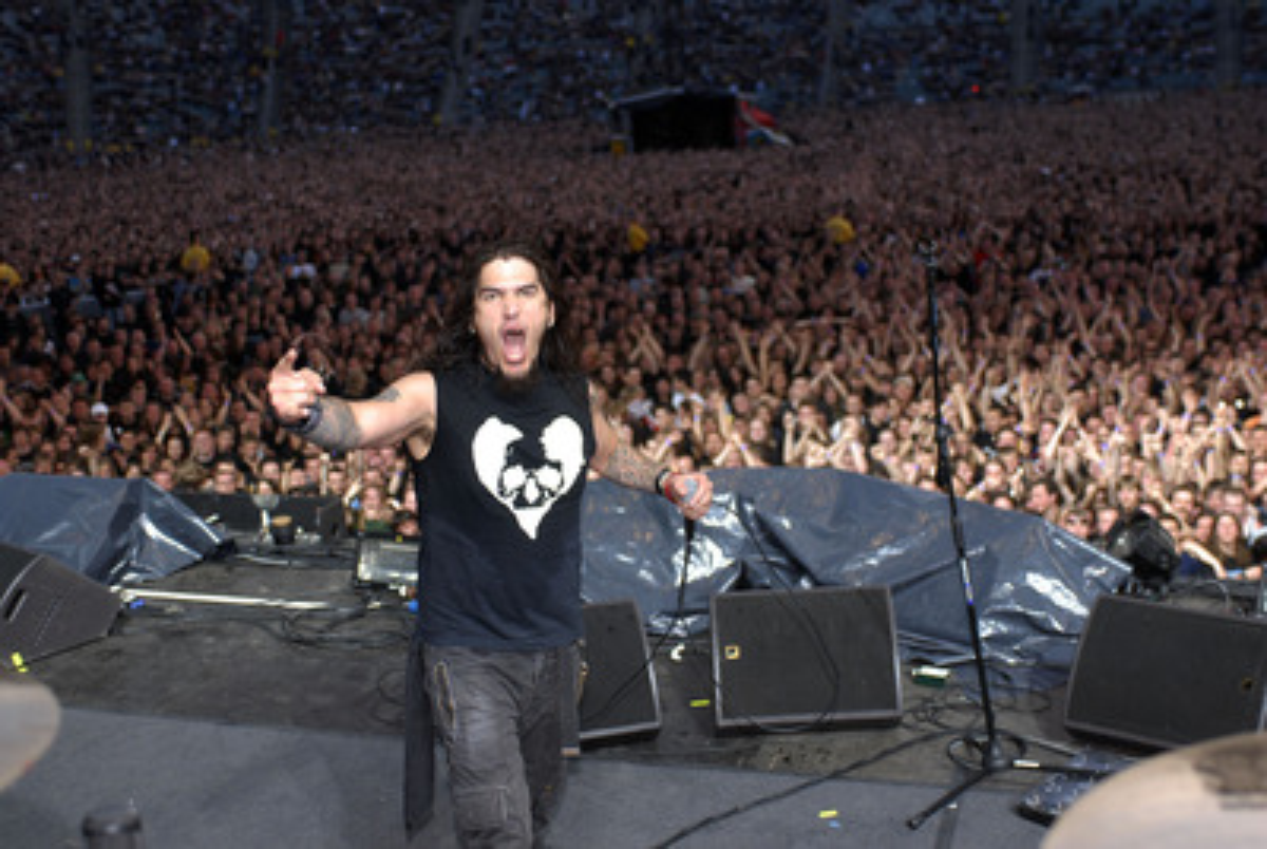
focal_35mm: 42
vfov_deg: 32.0
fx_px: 1480
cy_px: 424
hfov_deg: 46.3
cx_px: 634
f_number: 2.8
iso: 200
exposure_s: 1/250
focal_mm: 28
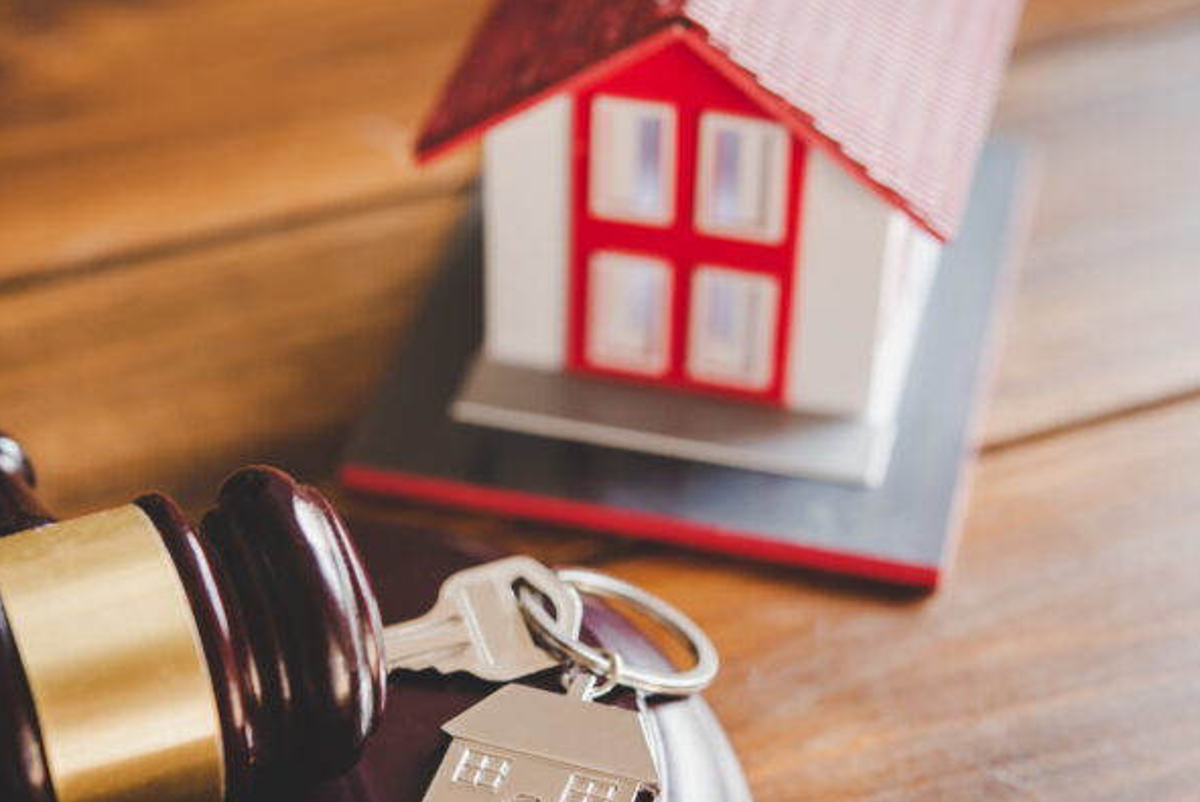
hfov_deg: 25.9
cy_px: 486
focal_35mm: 78
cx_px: 516
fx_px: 2602
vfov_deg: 17.5
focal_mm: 60
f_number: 5
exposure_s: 1/50
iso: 640
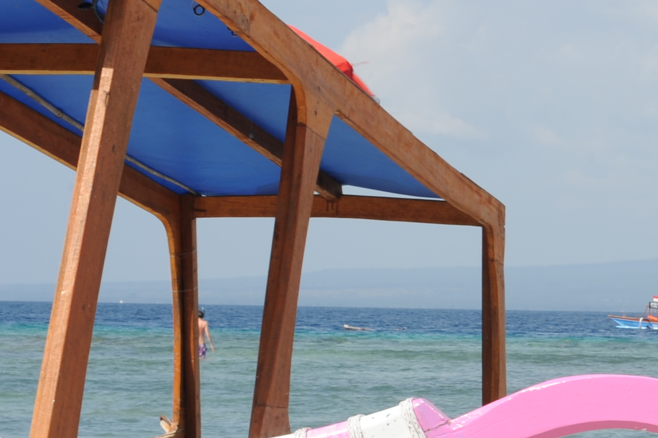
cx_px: 860
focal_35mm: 166
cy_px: 298
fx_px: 3032
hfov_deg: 12.0
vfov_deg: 8.3
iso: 200
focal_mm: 50
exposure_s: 1/125
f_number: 16
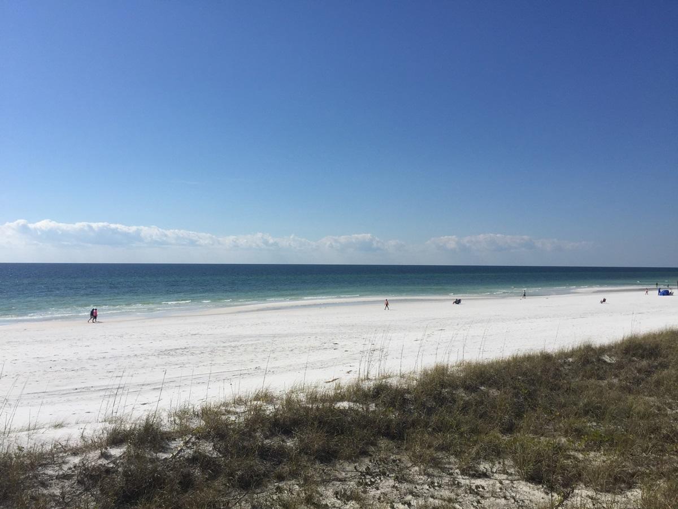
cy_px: 254
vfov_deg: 48.2
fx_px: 568
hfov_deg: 61.7
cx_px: 339
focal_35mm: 29
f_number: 2.2
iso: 32
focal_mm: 4.15
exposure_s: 1/5650
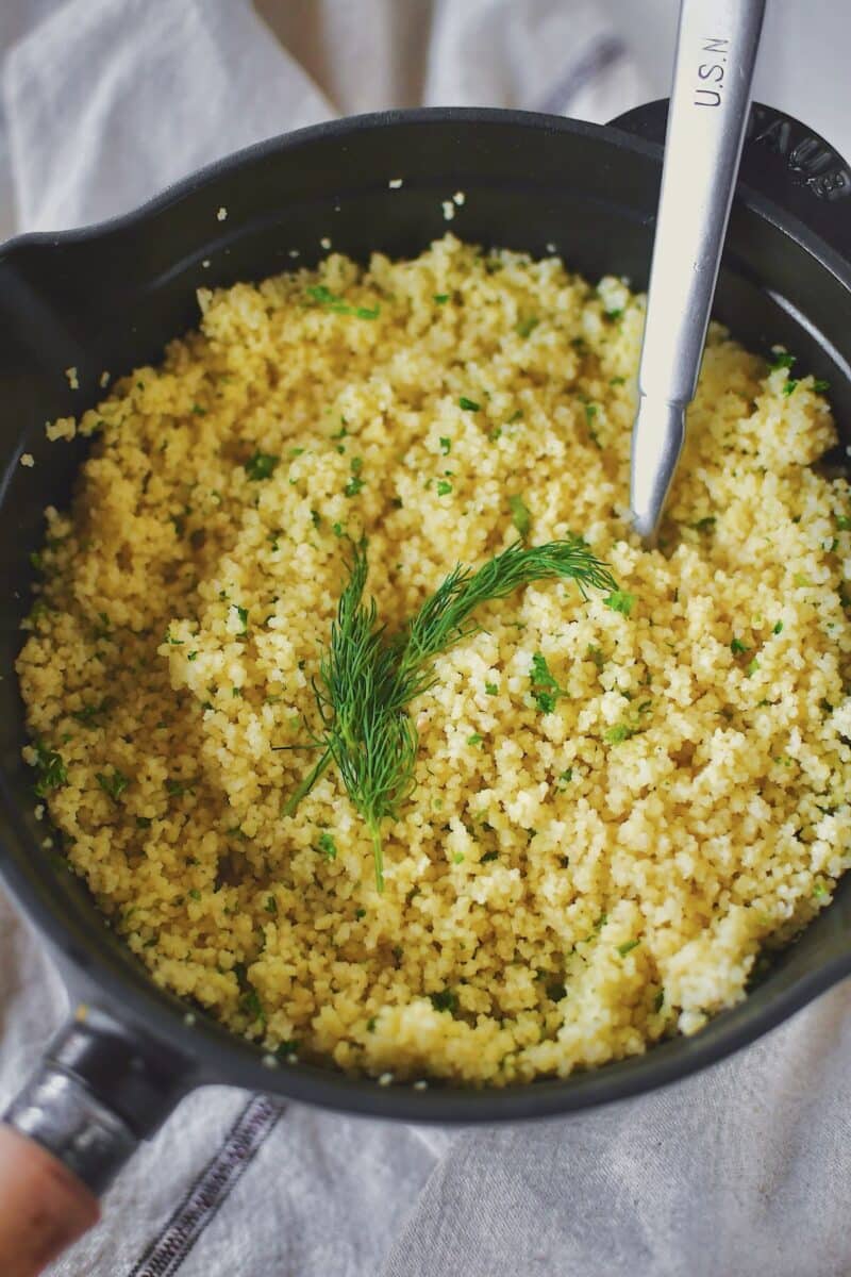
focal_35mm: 52
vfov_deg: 38.2
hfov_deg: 26.0
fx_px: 1844
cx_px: 426
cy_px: 638
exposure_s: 1/320
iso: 800
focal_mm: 35
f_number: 2.5
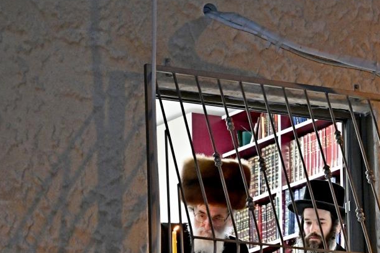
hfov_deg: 6.8
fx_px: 3177
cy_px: 203
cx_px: 264
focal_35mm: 301
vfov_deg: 4.6
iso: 1250
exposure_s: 1/160
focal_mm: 120
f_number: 4
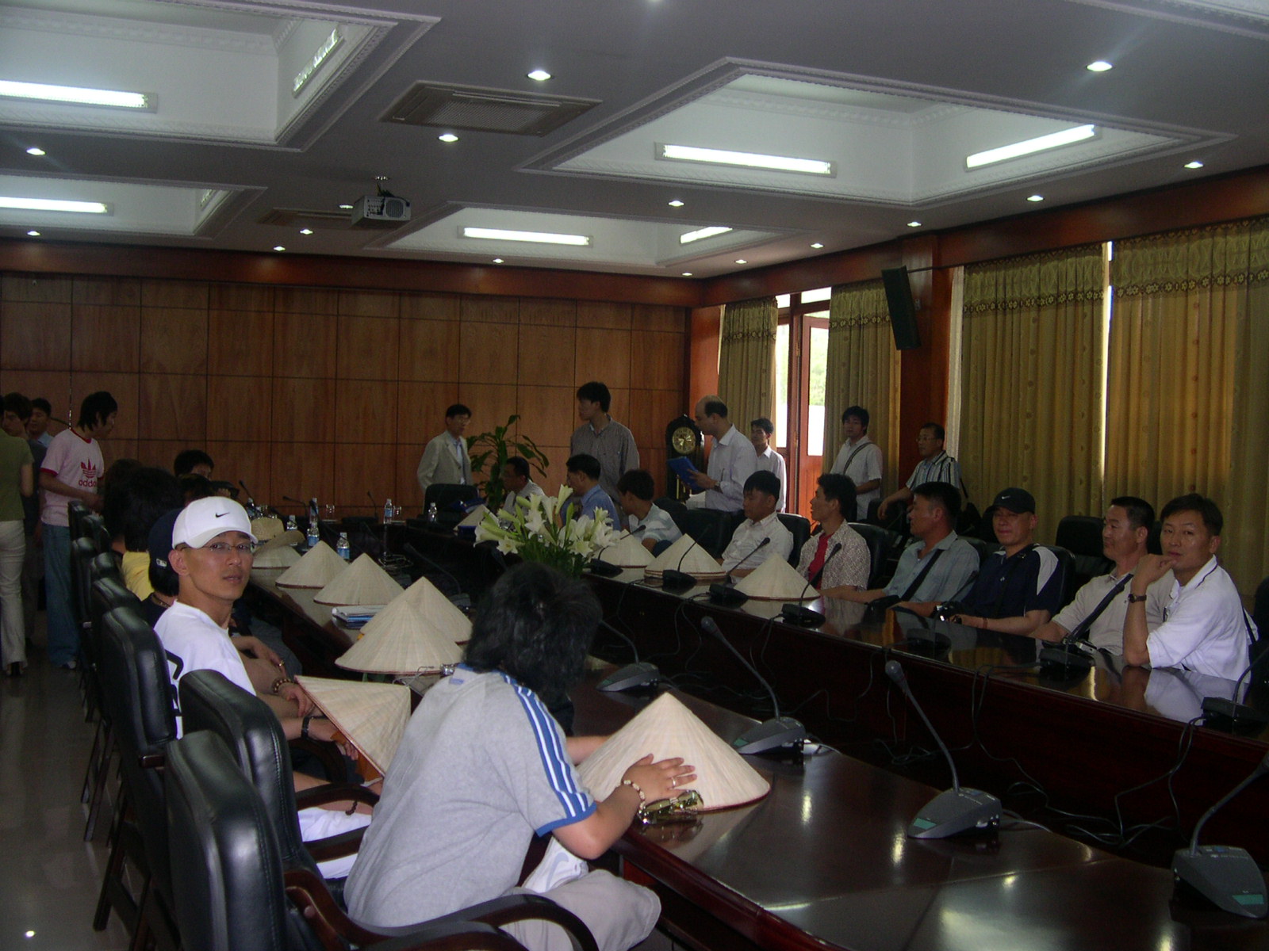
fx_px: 1393
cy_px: 476
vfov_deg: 37.7
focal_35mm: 38
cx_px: 634
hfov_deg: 49.0
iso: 162
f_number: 2.8
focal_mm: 8
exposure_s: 1/60
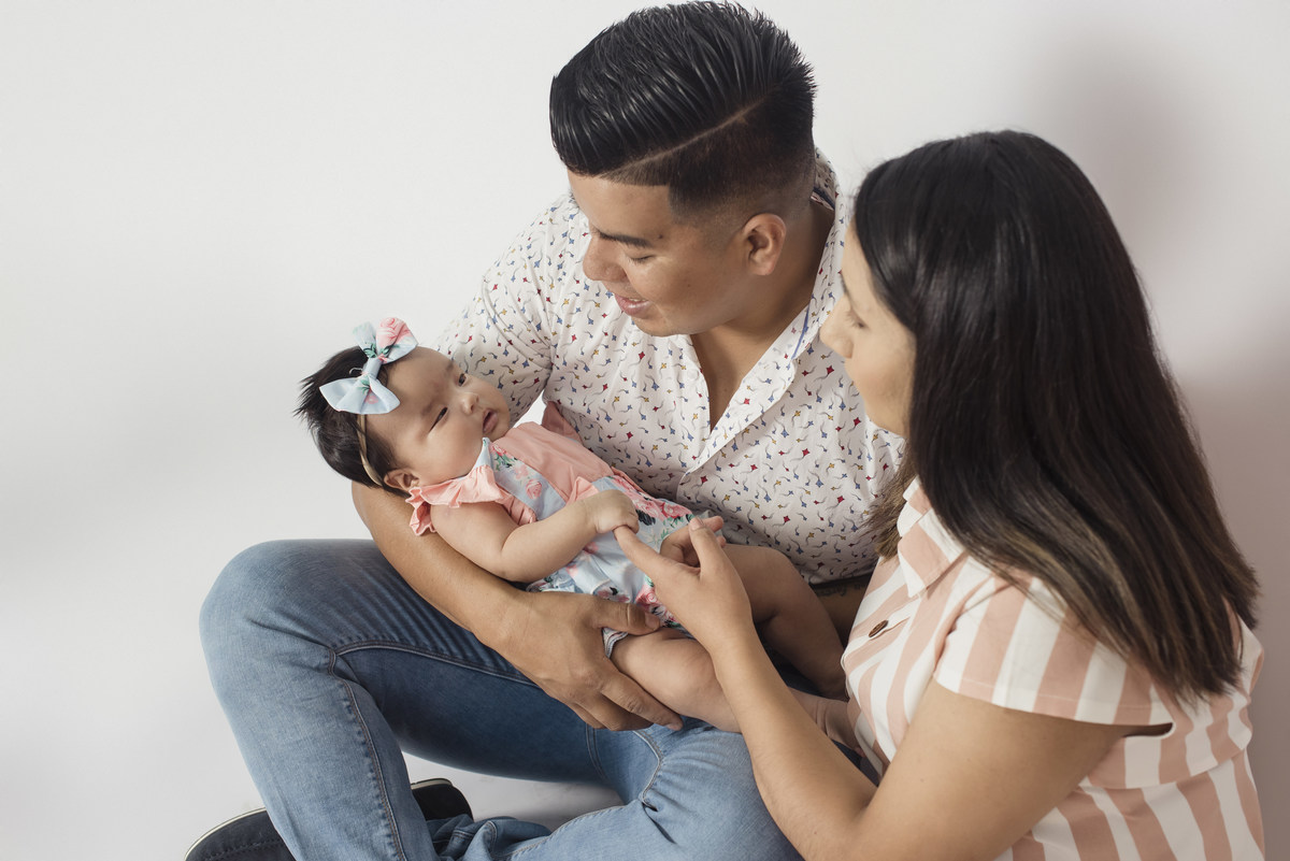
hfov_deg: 39.6
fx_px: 1792
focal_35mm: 50
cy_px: 430
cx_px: 645
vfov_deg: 27.0
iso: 500
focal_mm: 50
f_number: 5
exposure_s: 1/200
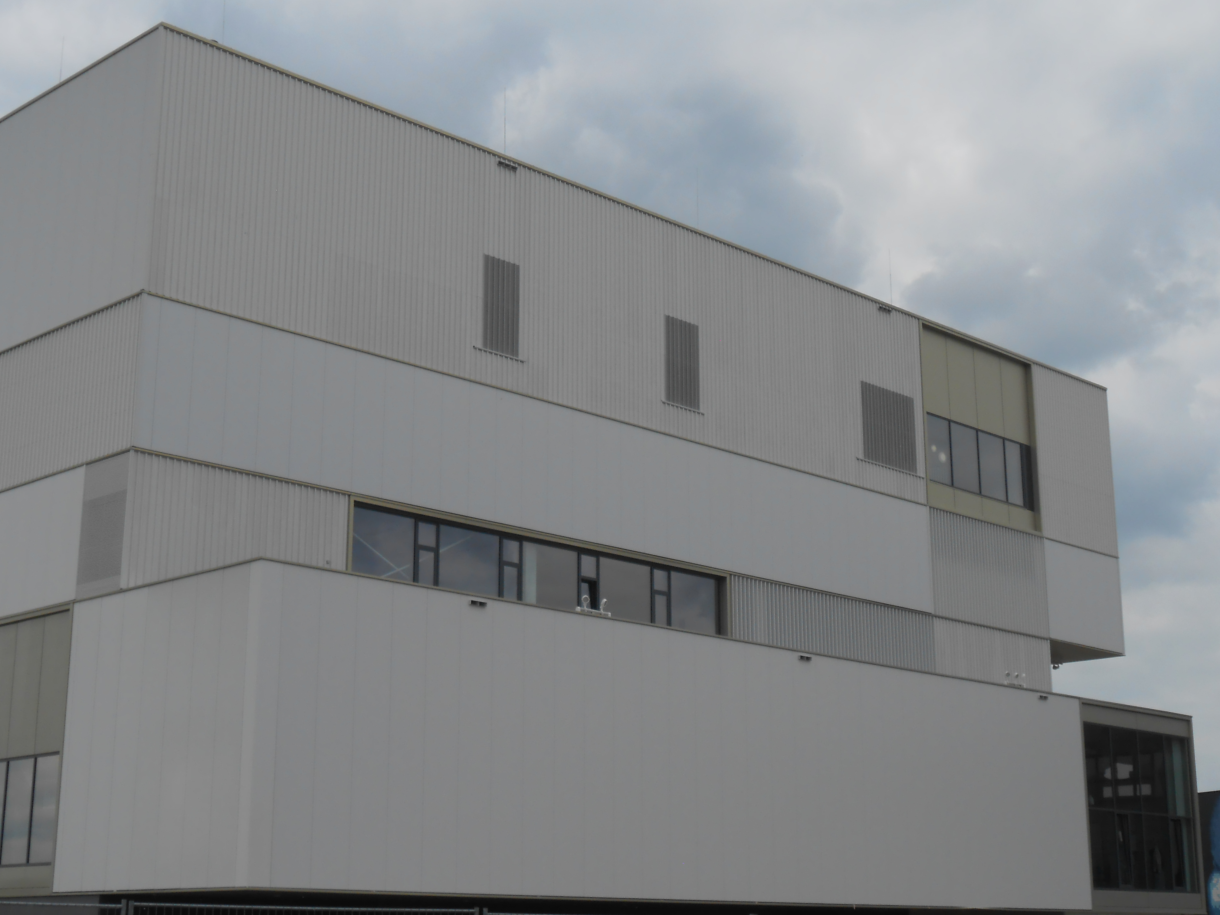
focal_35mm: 56
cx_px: 599
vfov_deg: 26.1
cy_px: 453
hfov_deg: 34.3
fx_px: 1974
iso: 80
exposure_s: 1/1000
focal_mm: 8.8
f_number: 4.8
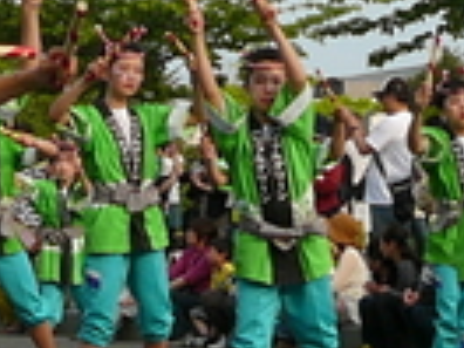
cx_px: -14
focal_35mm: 170
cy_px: 243
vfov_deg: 8.7
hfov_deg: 11.5
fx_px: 2279
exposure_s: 1/800
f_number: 2.8
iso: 100
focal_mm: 5.2
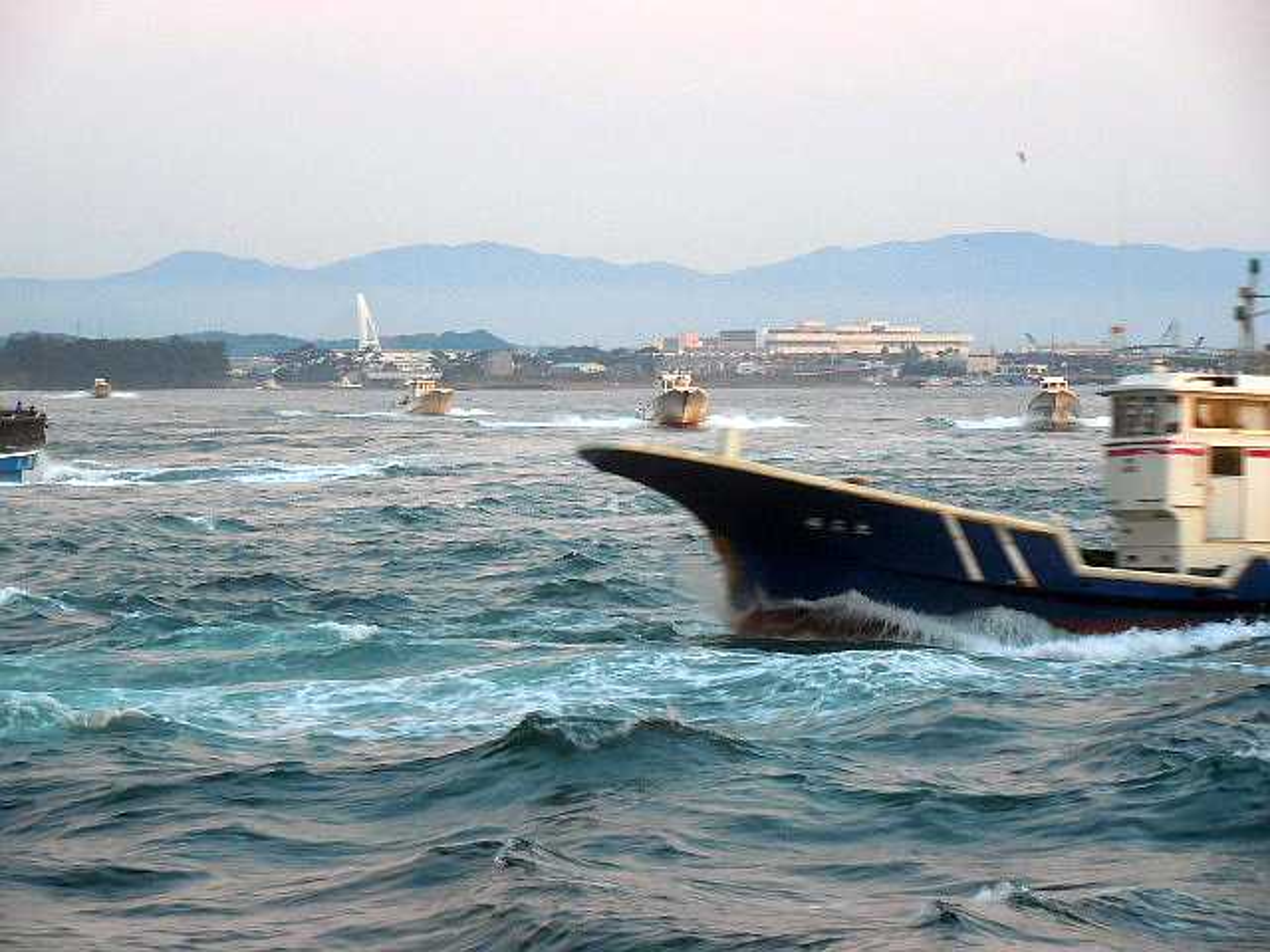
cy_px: 476
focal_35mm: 151
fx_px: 5540
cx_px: 635
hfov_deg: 13.1
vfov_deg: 9.8
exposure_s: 1/30
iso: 360
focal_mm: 27.2
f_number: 4.9
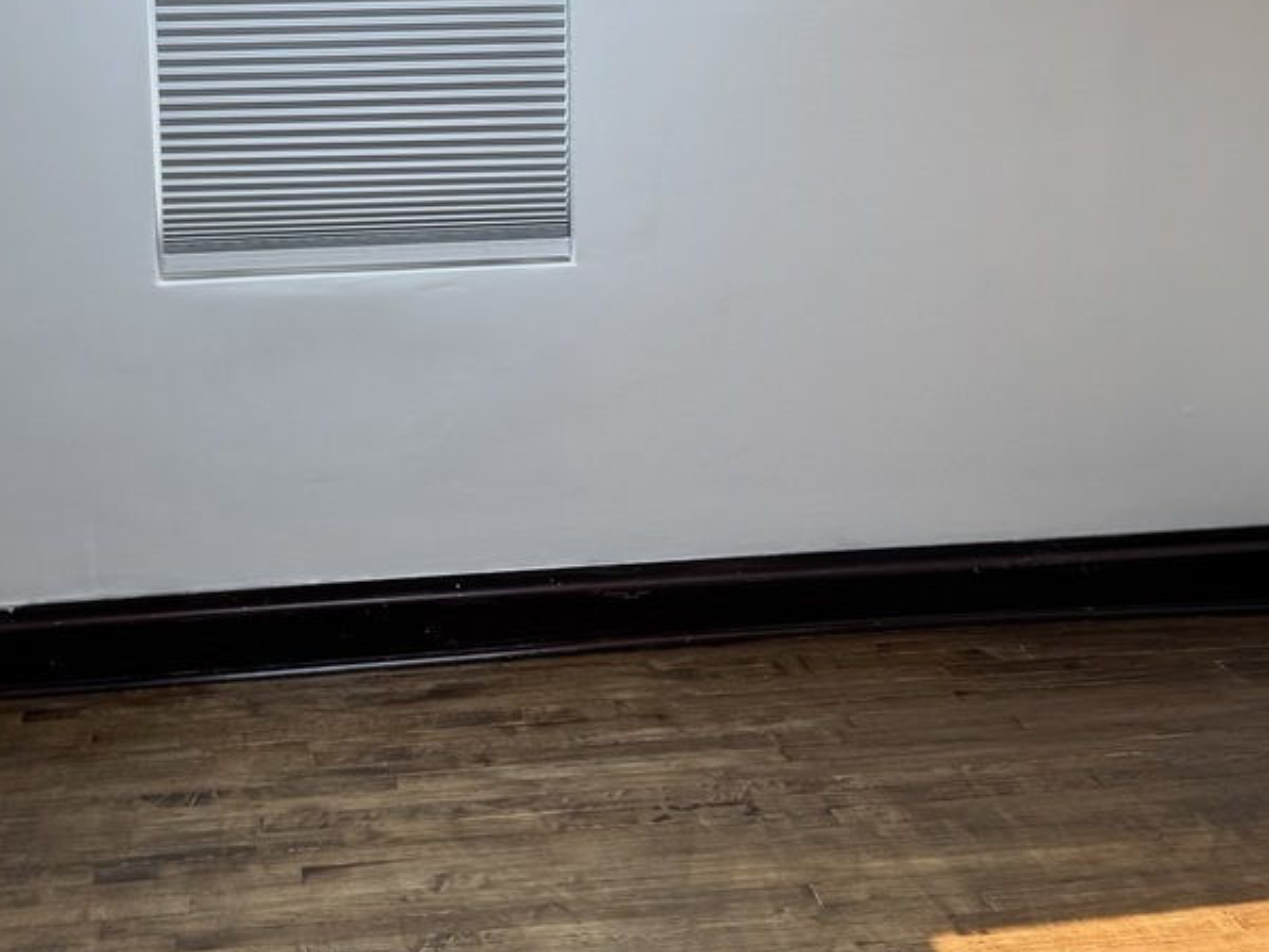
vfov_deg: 24.9
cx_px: 390
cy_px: 221
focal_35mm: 58
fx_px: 2126
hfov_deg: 32.9
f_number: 1.78
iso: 64
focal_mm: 6.76
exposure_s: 1/224
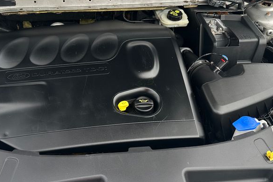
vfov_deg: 30.4
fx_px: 334
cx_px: 108
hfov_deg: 44.3
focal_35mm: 44
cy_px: 108
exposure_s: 1/279
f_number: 1.78
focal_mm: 6.86
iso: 80
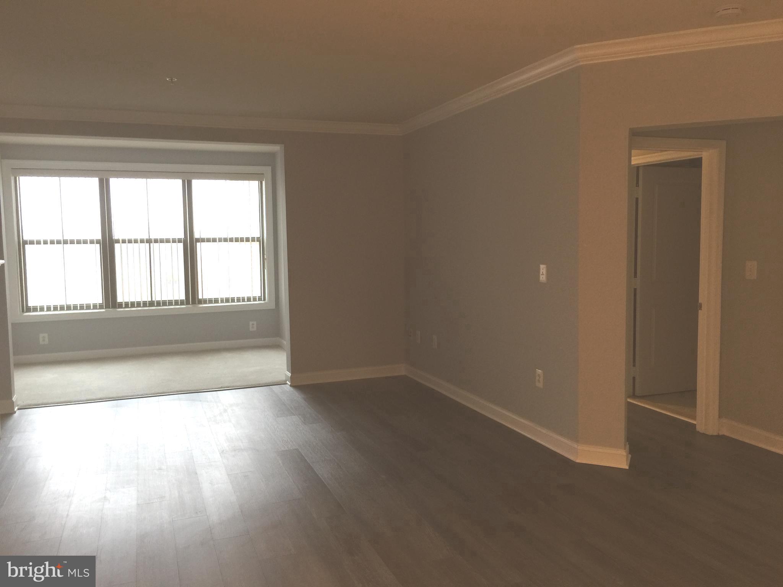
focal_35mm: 29
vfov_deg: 48.2
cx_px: 392
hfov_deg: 61.7
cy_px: 294
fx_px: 656
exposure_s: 1/15
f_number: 2.2
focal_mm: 4.15
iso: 50
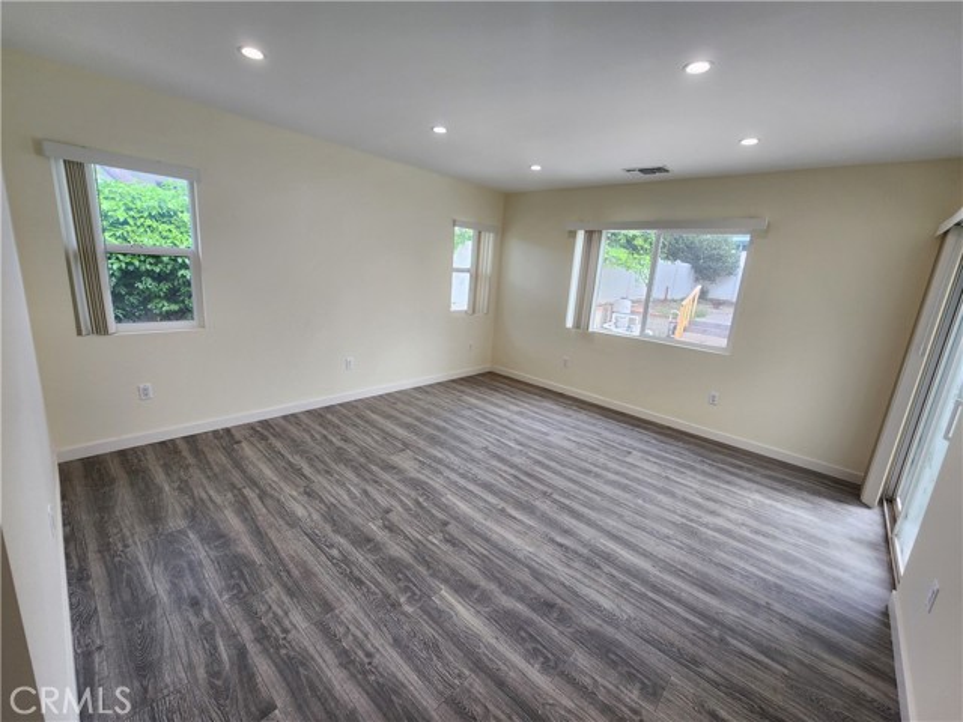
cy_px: 361
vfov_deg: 89.9
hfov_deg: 106.2
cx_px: 482
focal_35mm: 13
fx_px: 362
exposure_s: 1/60
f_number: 2.2
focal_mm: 2.2
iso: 64
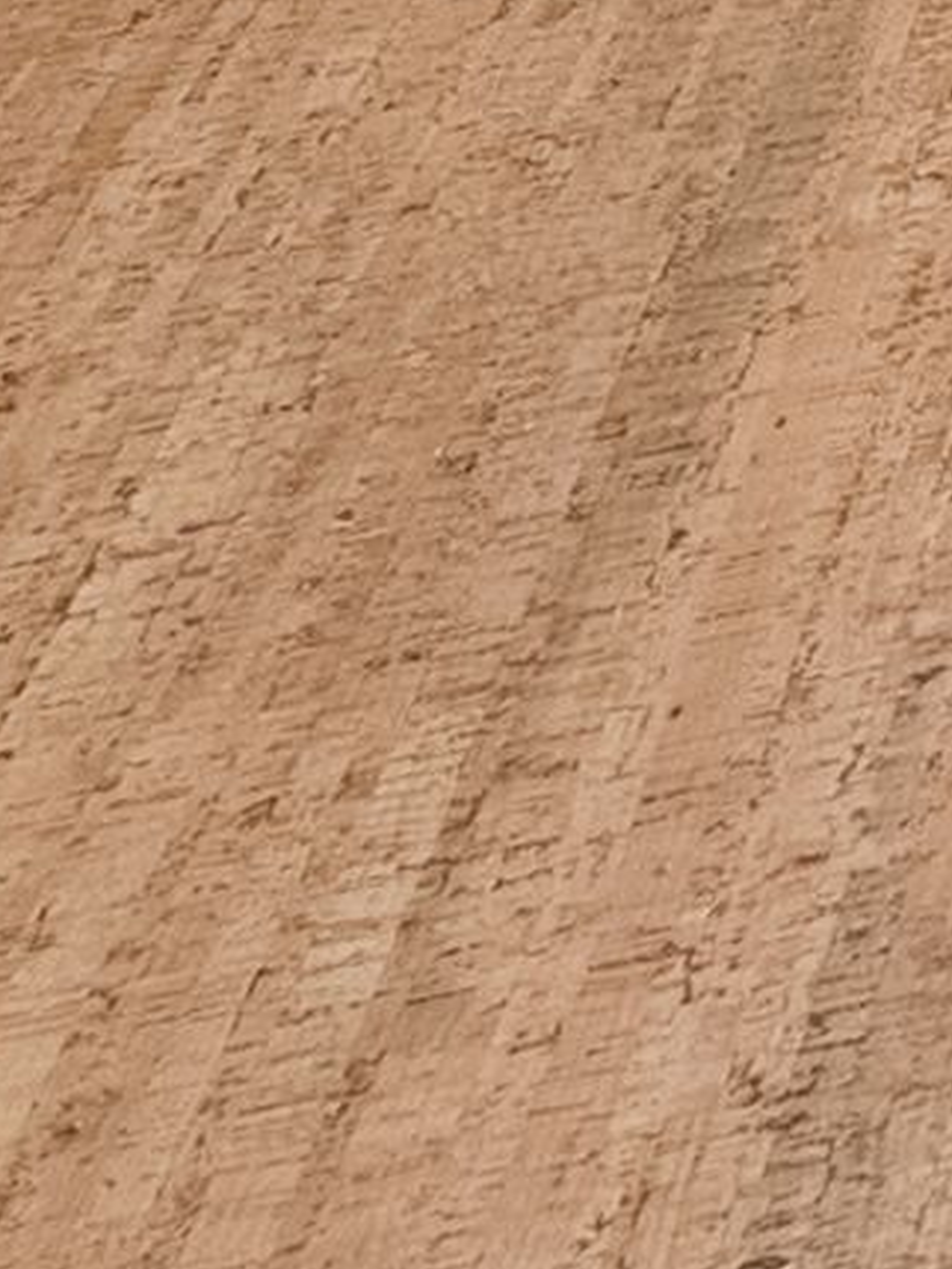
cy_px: -2514
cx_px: 3533
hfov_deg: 8.0
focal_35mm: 133
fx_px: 4875
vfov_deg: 10.5
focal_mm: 14
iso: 640
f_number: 8
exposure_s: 1.3
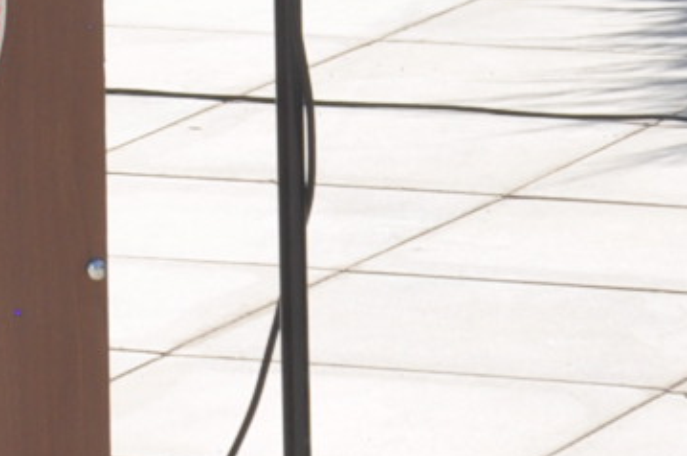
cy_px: -791
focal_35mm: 466
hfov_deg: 4.4
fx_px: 8877
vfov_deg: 2.9
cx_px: -346
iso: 200
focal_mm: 52
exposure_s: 1/200
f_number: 10
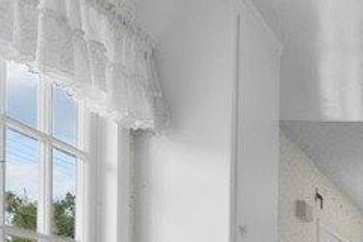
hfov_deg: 25.1
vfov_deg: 18.4
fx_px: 686
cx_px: 488
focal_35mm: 68
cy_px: 330
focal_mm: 16
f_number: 8
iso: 2000
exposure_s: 1/80
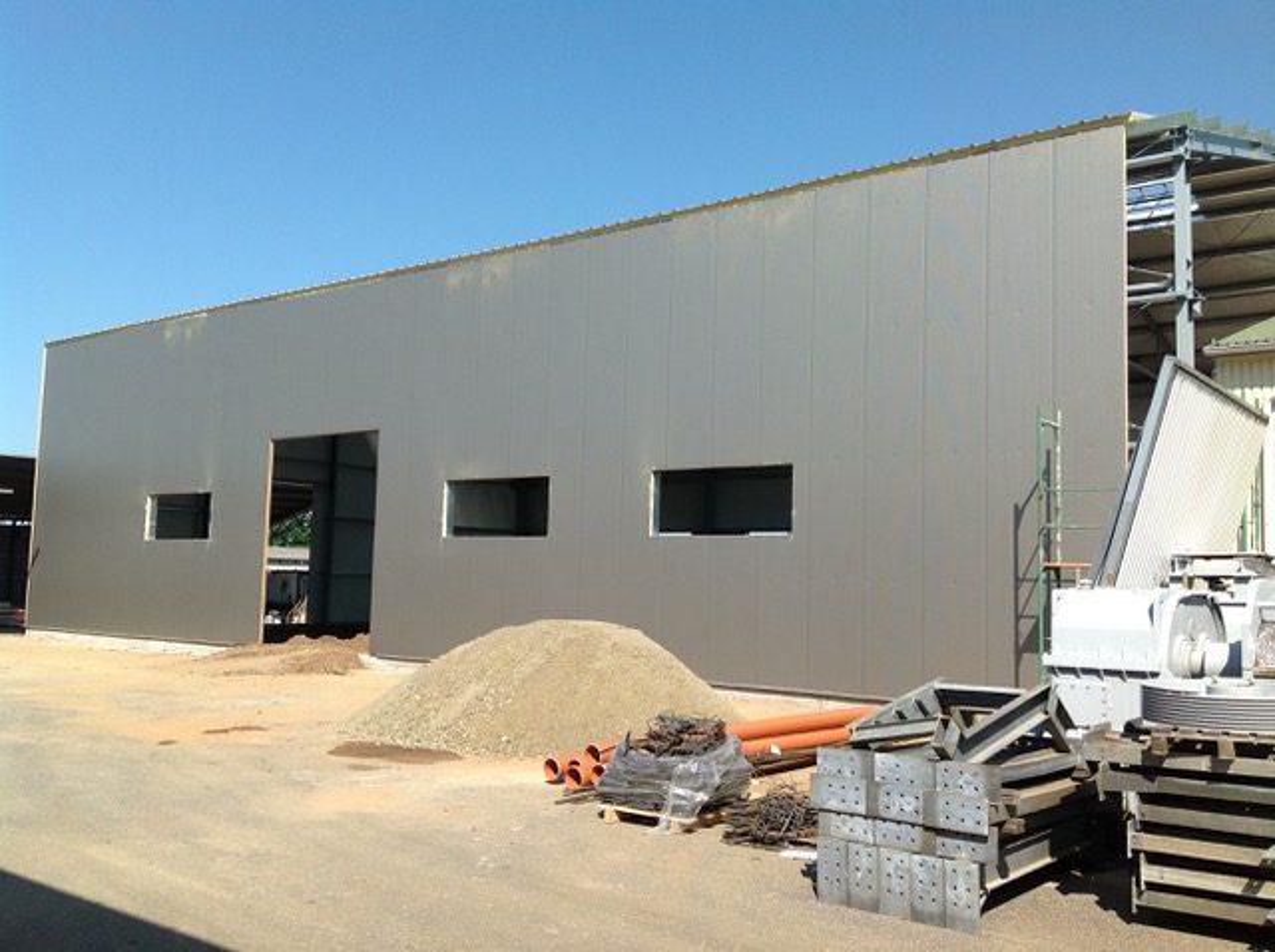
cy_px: 476
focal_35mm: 35
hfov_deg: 52.7
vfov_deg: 40.6
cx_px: 638
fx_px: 1287
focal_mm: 4.28
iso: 50
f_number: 2.4
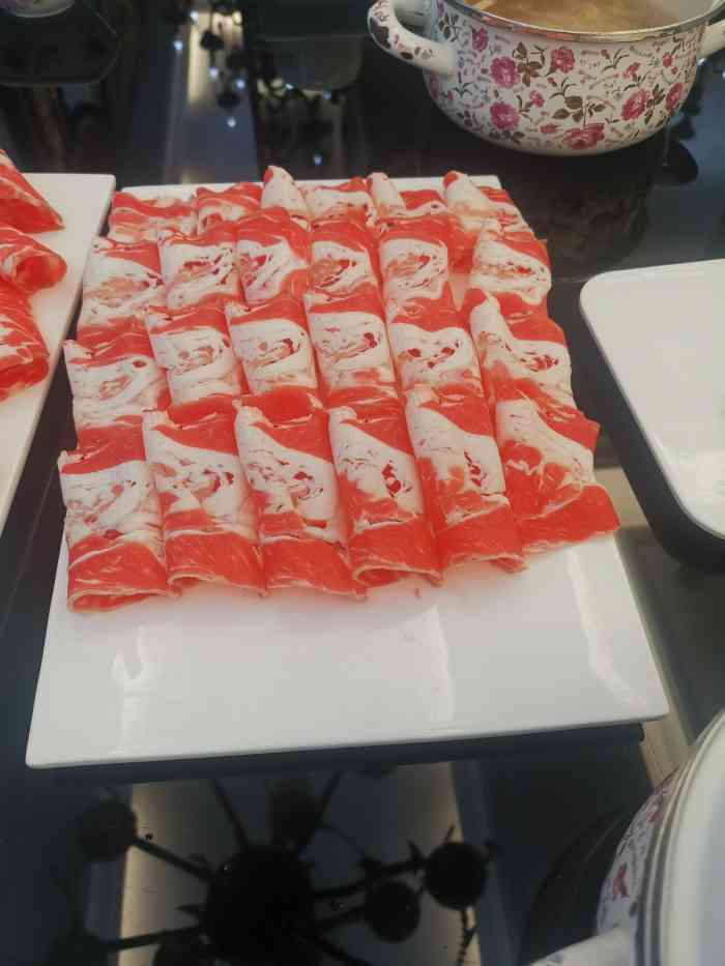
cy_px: 483
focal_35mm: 27
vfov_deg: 65.3
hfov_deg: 51.4
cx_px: 362
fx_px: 754
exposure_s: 1/100
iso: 125
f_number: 1.8
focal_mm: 5.58
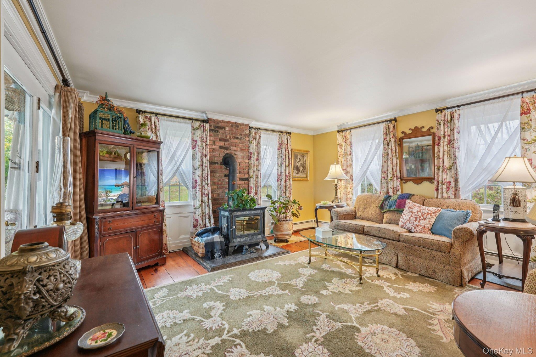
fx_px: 238
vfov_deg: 73.7
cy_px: 178
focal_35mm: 16
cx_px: 268
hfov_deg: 96.7
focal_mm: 16
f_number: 8
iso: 400
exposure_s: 1/13
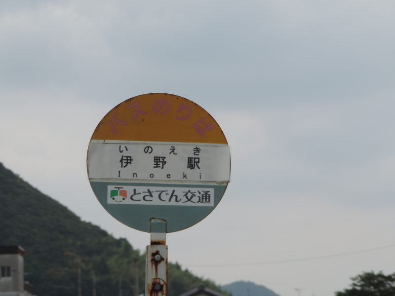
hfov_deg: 14.6
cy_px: 148
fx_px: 1540
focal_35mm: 135
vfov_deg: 11.0
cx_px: 198
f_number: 4.3
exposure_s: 1/800
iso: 80
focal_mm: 24
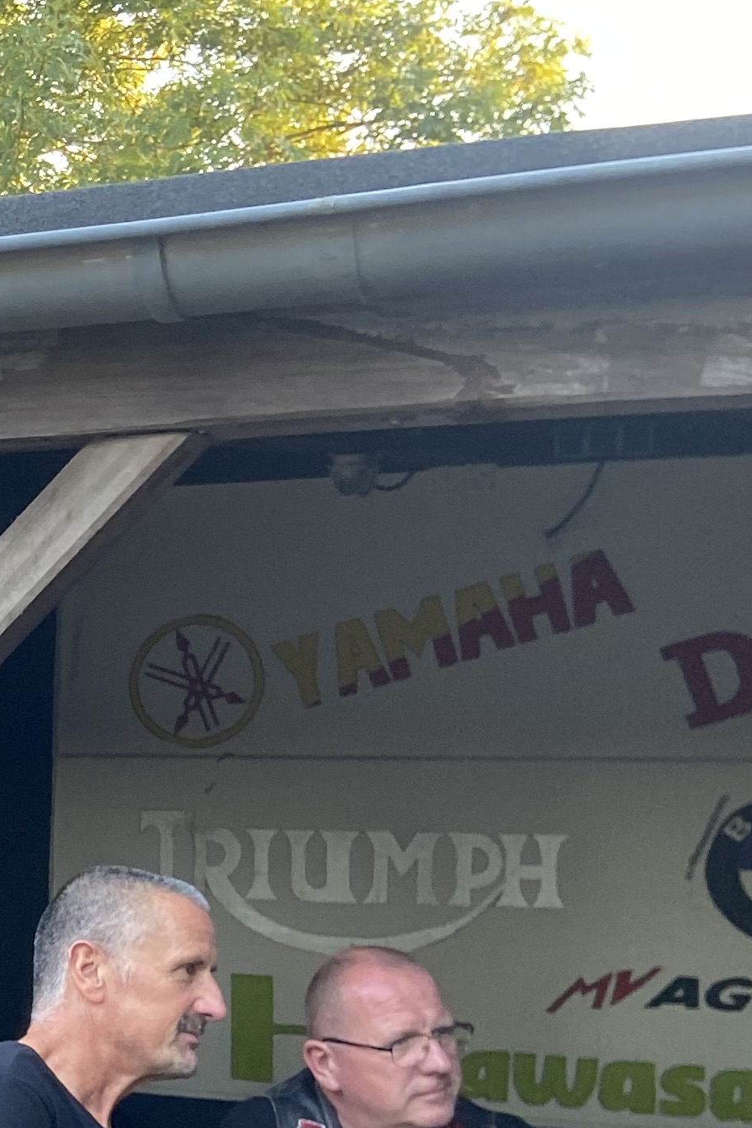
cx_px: -535
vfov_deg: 25.6
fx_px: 2444
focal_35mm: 78
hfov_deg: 15.4
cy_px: 892
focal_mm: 4.25
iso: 125
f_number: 1.8
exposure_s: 1/121
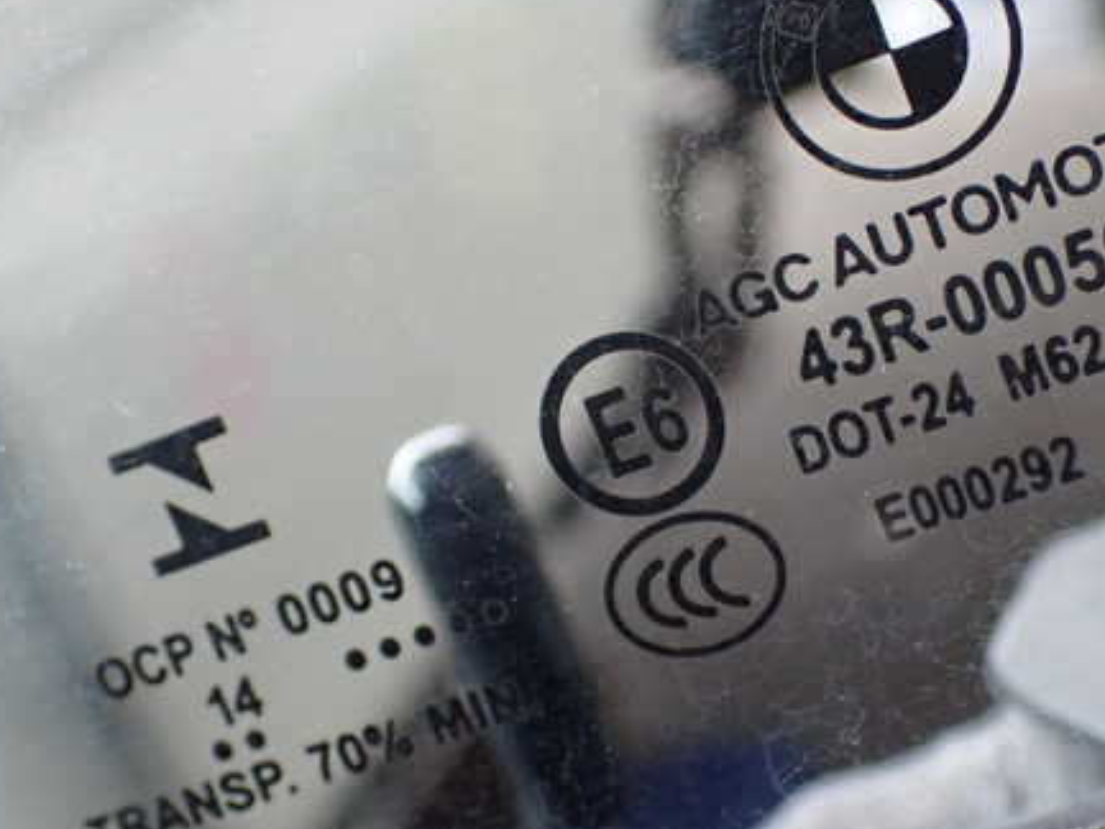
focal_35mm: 57
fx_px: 1820
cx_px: 650
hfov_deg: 33.7
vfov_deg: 25.7
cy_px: 420
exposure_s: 1/160
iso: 640
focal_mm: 7.31
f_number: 2.8
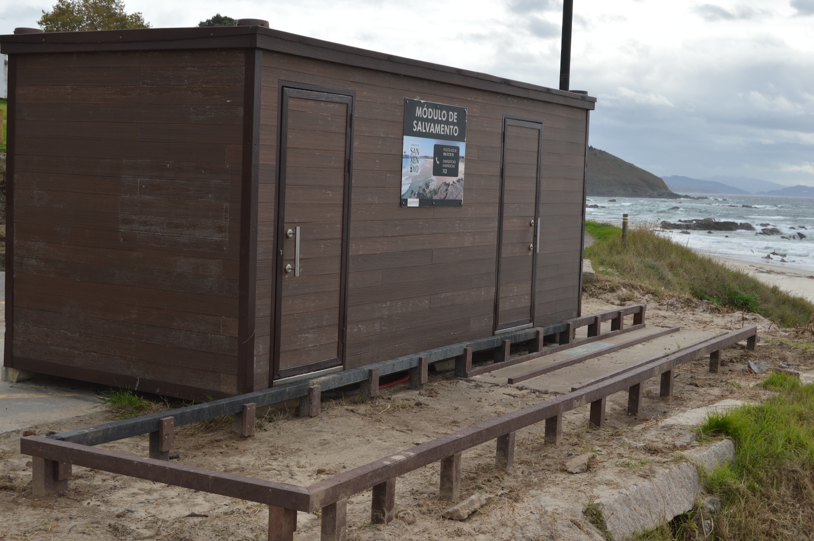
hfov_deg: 38.9
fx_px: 1152
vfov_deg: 26.4
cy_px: 270
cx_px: 407
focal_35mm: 51
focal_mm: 34
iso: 100
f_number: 7.1
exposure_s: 1/200
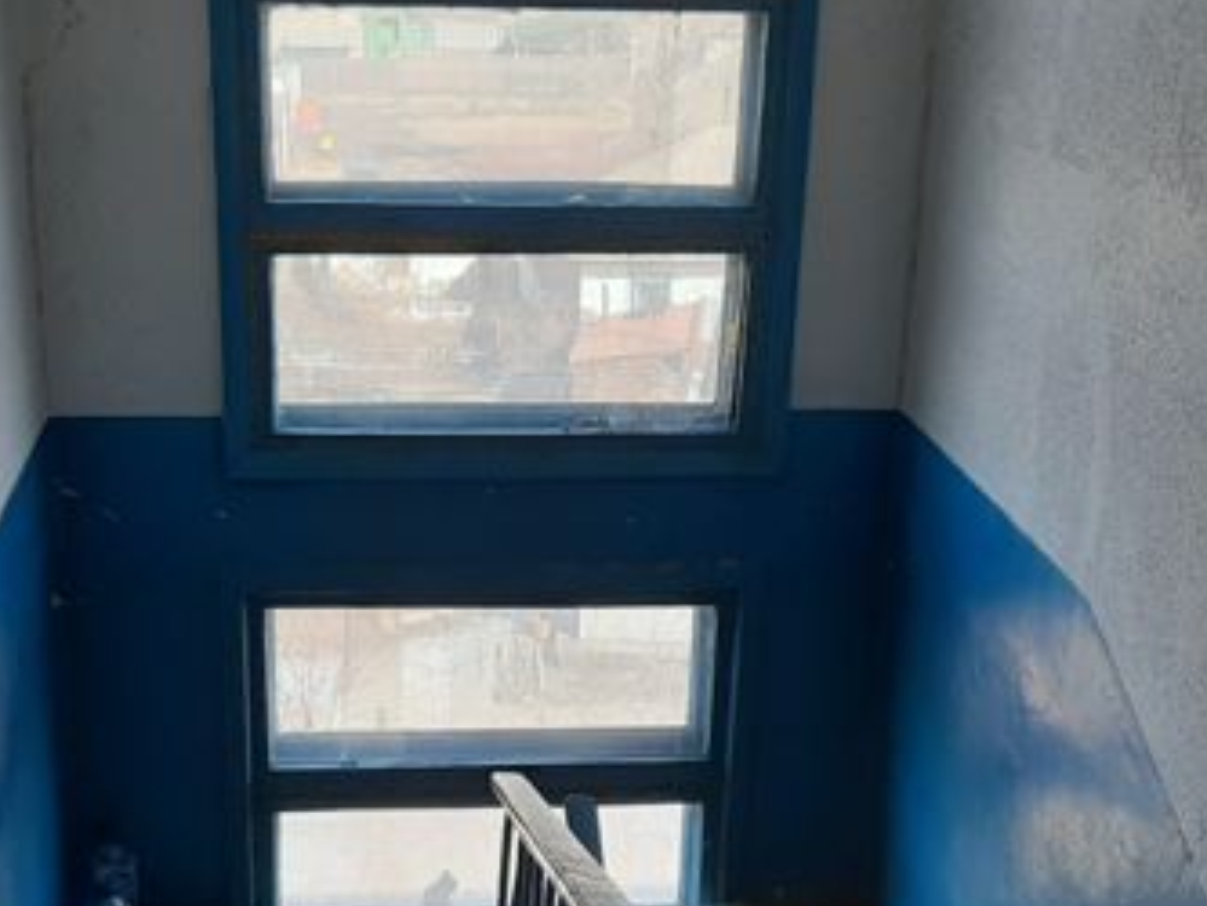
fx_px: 1744
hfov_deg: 38.1
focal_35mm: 50
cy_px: 493
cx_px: 511
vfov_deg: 29.1
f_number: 1.7
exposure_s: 1/251
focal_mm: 3.93
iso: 40
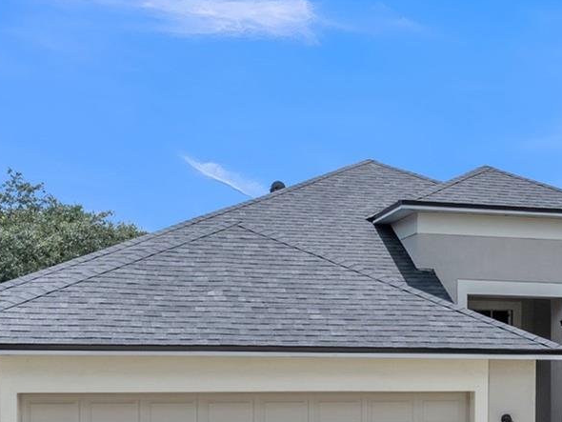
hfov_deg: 28.8
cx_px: 490
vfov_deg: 22.1
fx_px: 1056
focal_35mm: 65
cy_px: 383
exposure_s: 1/4000
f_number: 2.8
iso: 100
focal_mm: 12.29
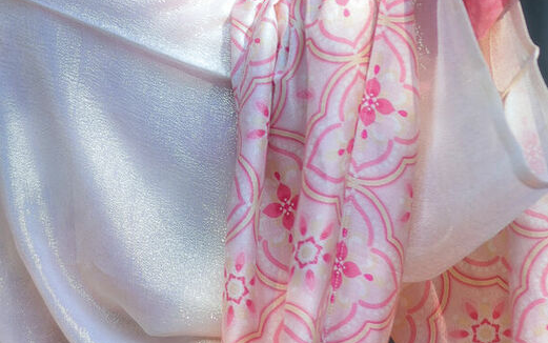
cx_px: 165
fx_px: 4004
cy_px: -145
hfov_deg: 7.8
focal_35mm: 268
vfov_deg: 4.9
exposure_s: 1/250
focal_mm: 85
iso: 100
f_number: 1.8
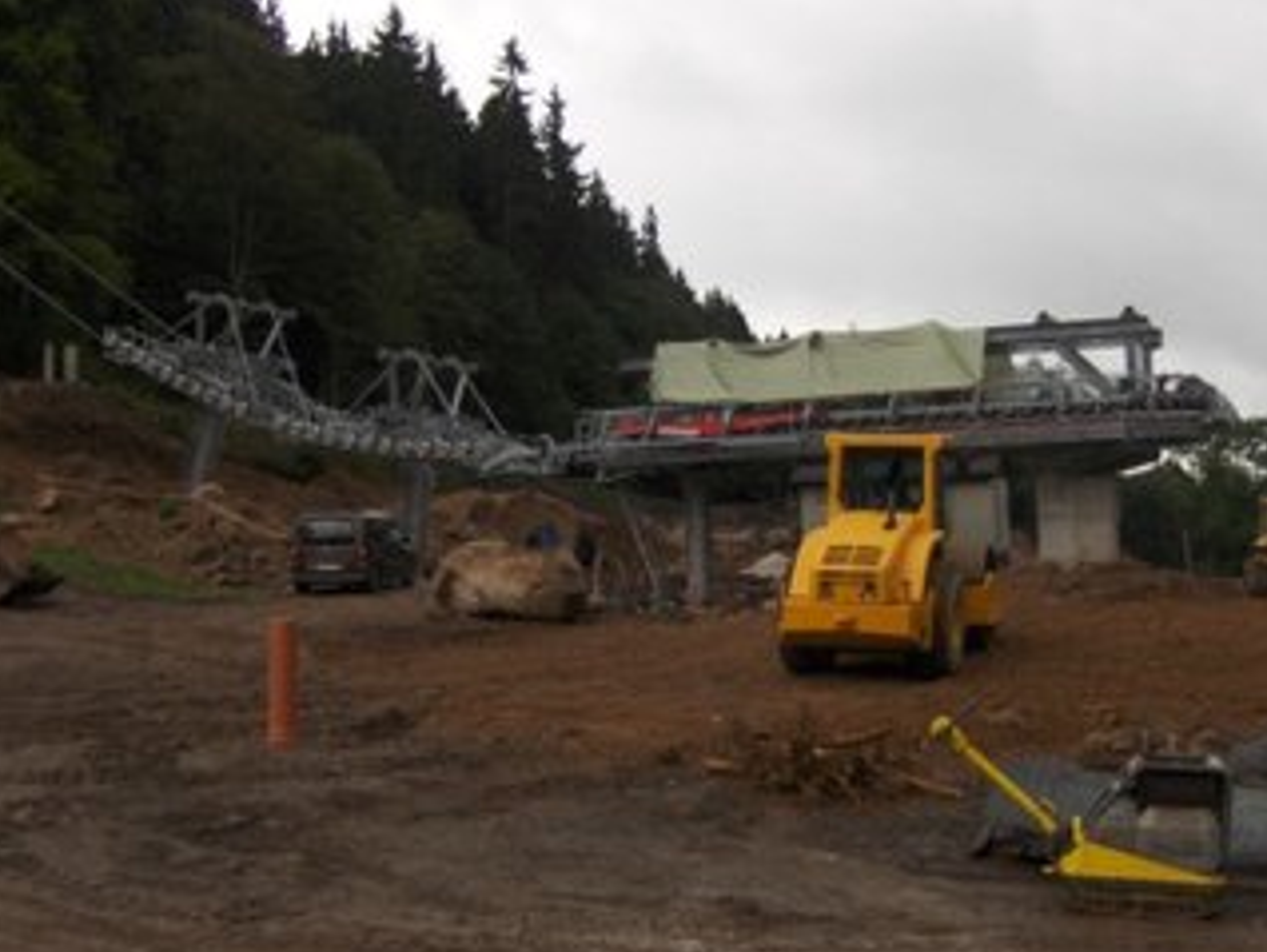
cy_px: 524
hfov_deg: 42.9
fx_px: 1612
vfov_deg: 32.9
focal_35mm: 44
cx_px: 701
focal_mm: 7.5
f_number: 2.8
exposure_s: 1/334
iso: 100
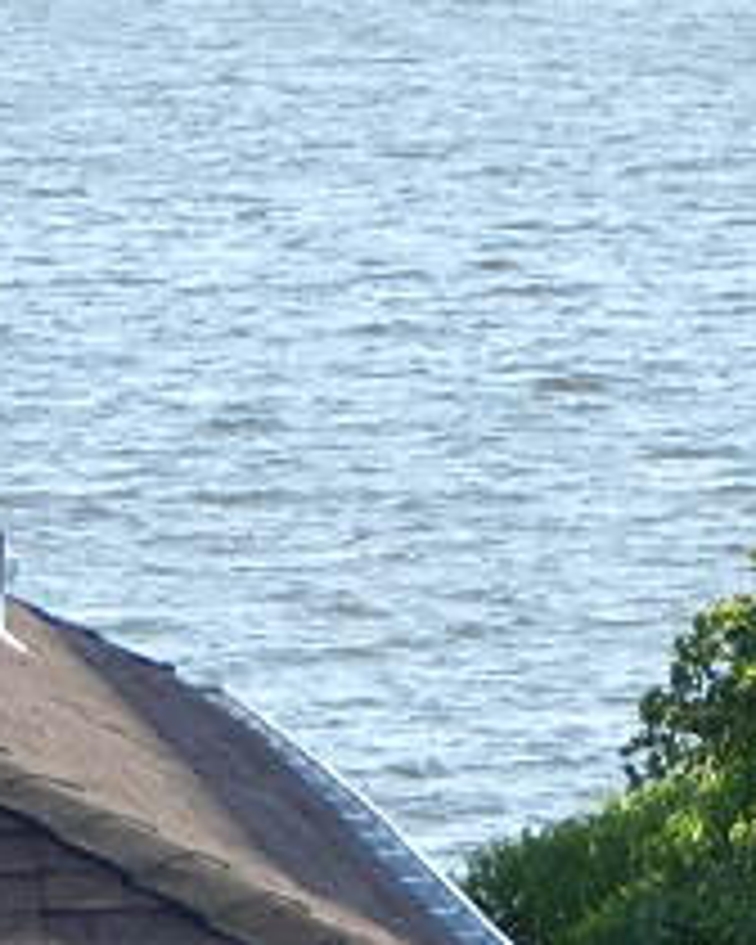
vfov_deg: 2.7
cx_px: 1418
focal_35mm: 710
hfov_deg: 2.2
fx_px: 19858
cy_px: 234
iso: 160
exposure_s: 1/320
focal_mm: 42.4
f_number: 5.1
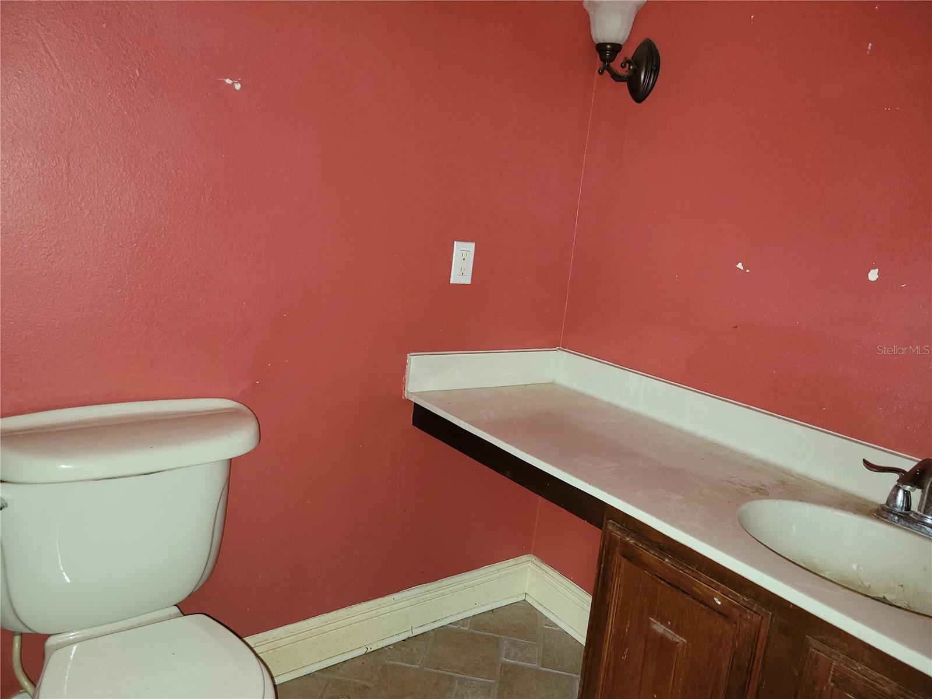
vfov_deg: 53.1
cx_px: 466
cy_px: 350
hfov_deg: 67.3
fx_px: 700
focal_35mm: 26
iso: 125
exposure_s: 1/10.2
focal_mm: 5.4
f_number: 1.8
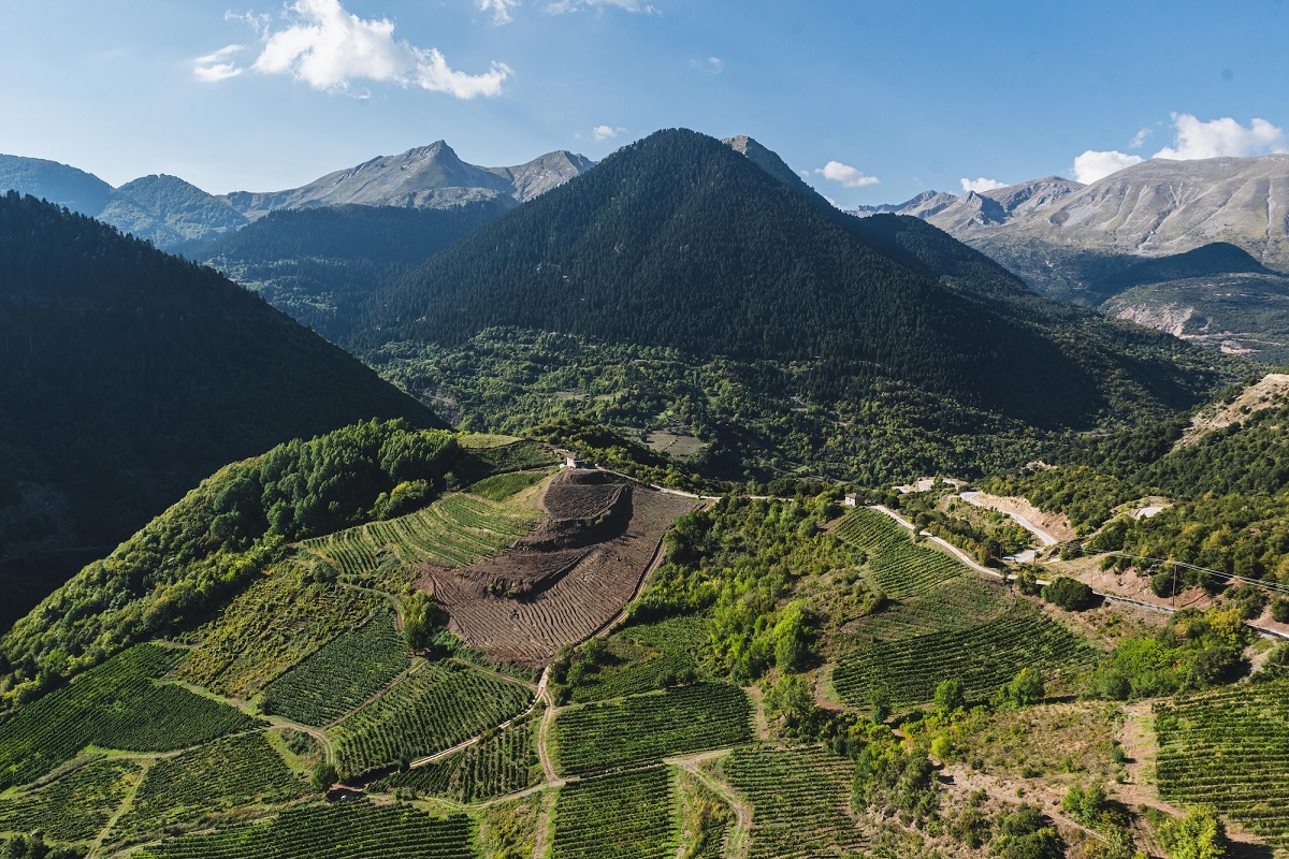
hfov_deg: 73.7
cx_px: 644
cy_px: 430
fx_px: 859
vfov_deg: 53.1
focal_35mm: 24
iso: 500
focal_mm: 24
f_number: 7.1
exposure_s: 1/1250
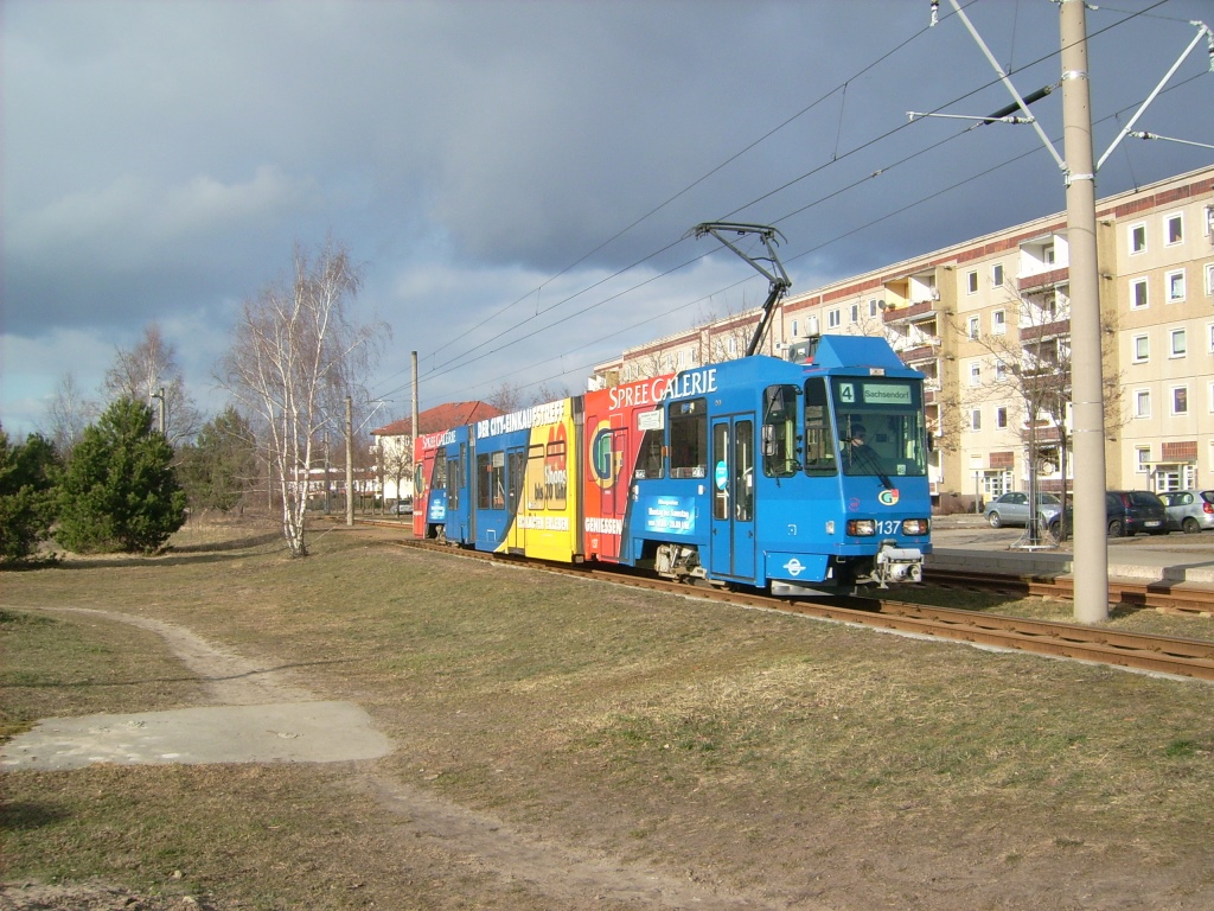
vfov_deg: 40.7
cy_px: 456
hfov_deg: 52.6
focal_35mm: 35
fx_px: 1227
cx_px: 607
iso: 50
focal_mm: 5.95
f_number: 5.8
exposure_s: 1/324
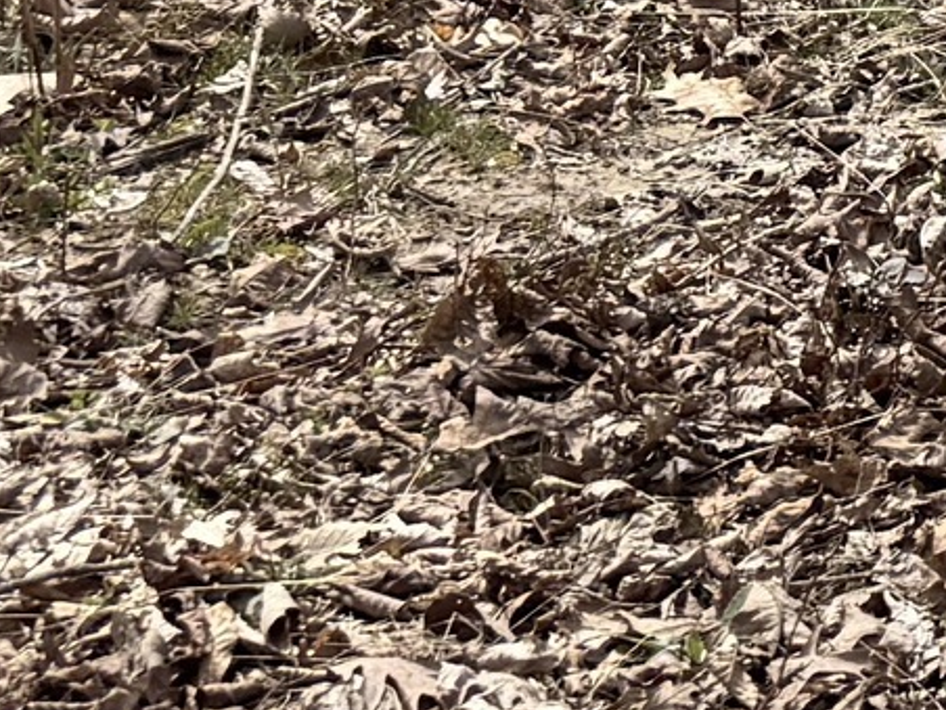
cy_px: -934
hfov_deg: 10.4
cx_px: 2271
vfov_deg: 8.4
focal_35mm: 163
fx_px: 4455
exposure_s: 1/2801
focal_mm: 6.76
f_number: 1.78
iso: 80
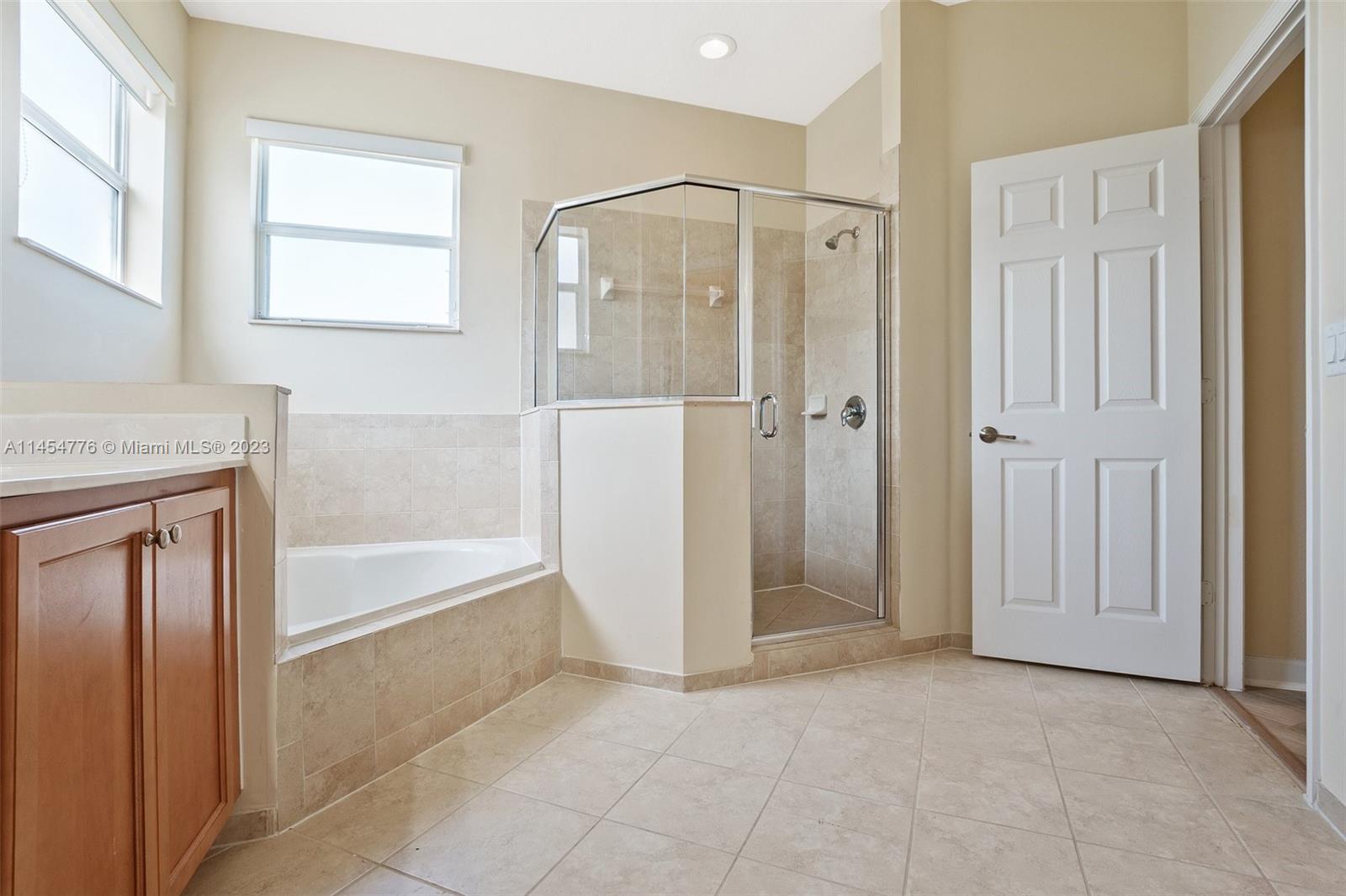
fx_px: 561
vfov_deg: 77.3
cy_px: 448
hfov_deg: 100.4
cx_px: 673
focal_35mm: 15
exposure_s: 1/6
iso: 200
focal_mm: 10
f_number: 8
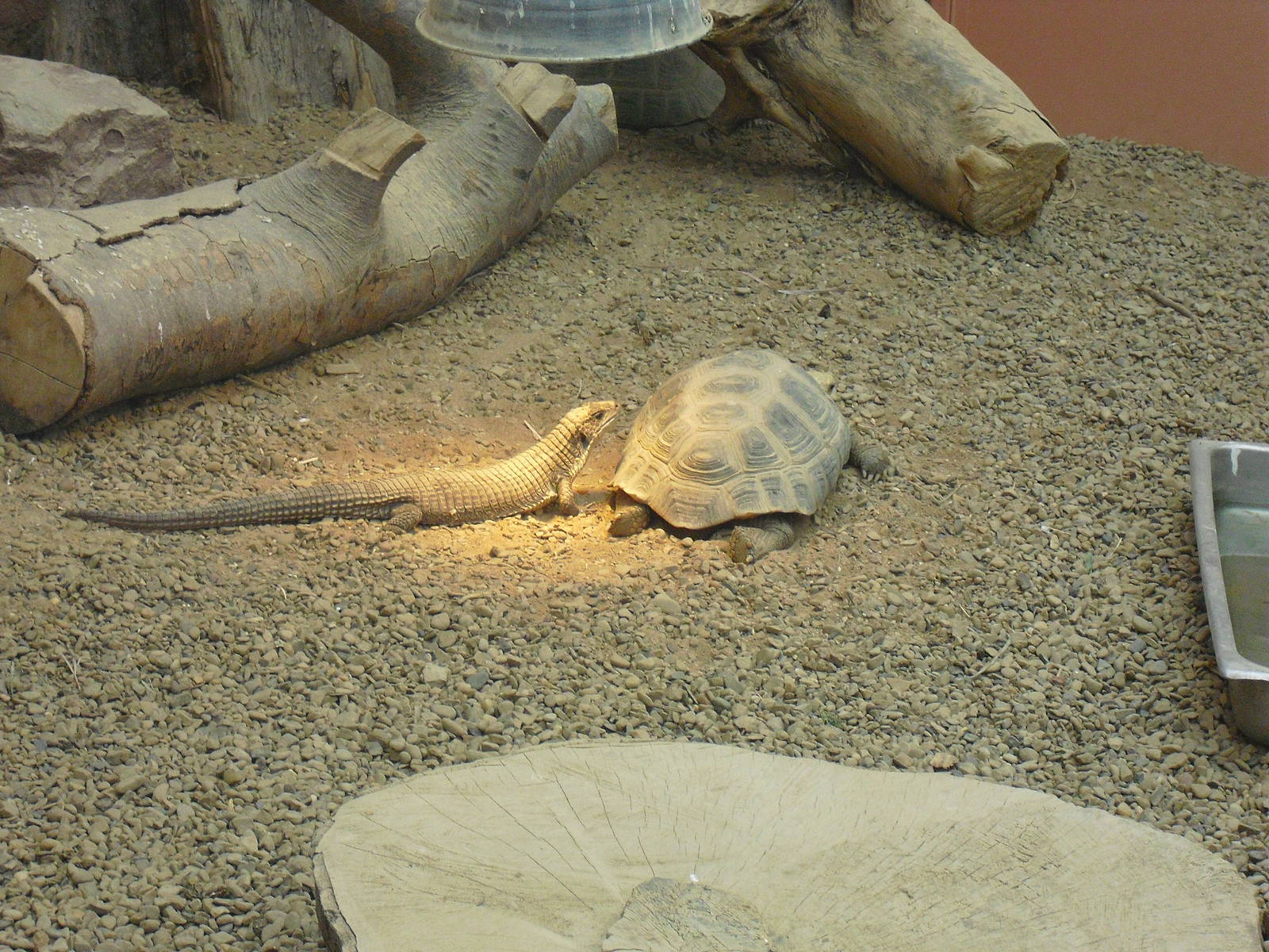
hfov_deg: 18.4
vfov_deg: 13.8
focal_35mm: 107
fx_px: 3923
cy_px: 476
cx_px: 634
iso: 400
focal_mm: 18.9
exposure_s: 1/100
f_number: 5.6
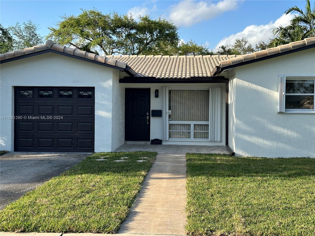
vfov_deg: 30.3
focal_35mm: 48
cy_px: 118
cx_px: 158
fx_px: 437
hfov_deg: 39.7
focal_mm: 6.86
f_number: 1.78
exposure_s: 1/1721
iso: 64
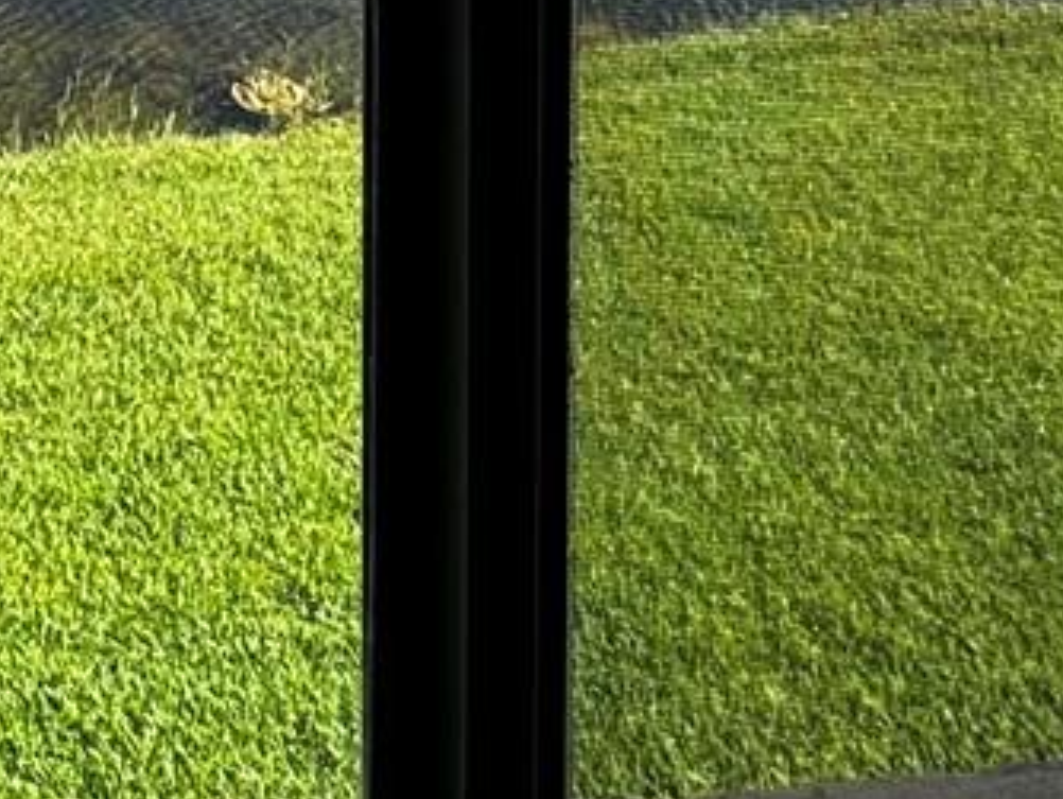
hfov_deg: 26.2
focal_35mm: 67
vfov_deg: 16.3
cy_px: -840
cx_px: -172
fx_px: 2059
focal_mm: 2.22
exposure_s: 1/548
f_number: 2.2
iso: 40
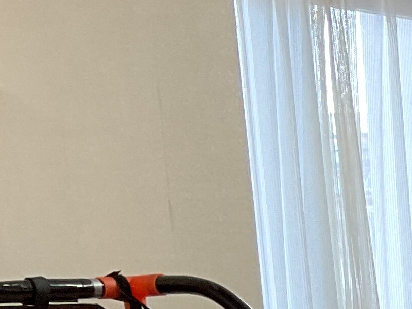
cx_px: 778
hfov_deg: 12.4
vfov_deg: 9.3
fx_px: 1714
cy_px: 707
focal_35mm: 144
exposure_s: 1/50
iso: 40
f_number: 1.8
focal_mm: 3
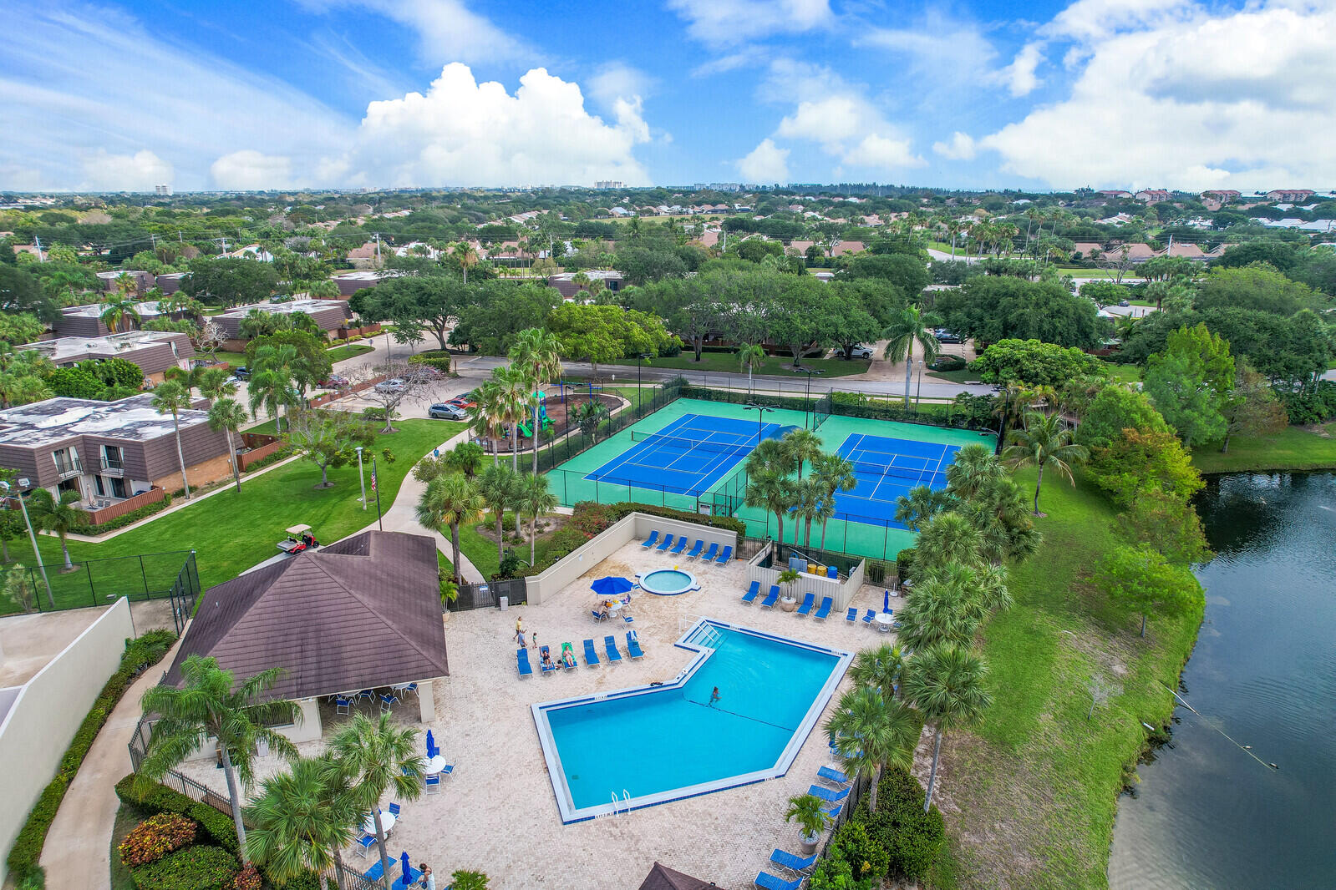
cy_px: 445
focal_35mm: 22
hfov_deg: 78.6
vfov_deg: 57.2
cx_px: 668
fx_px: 816
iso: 100
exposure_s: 1/800
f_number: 2.8
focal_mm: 8.38
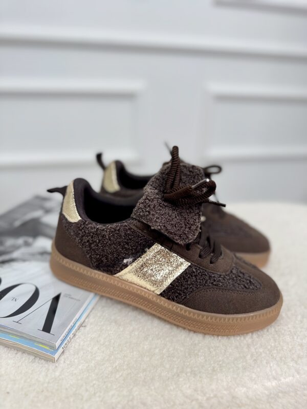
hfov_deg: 56.8
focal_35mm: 24
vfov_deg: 71.6
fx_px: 284
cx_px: 154
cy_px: 204
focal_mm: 6.76
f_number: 1.78
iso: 64
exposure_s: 1/209
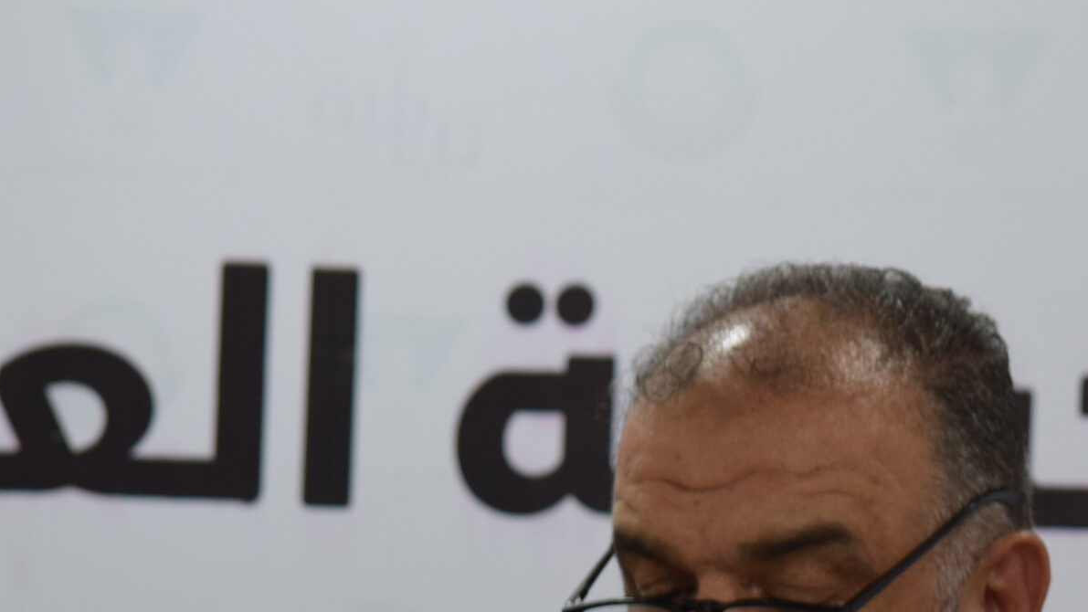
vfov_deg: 2.7
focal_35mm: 456
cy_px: 691
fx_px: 13159
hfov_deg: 4.7
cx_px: 774
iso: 800
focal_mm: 135
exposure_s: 1/125
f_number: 4.8
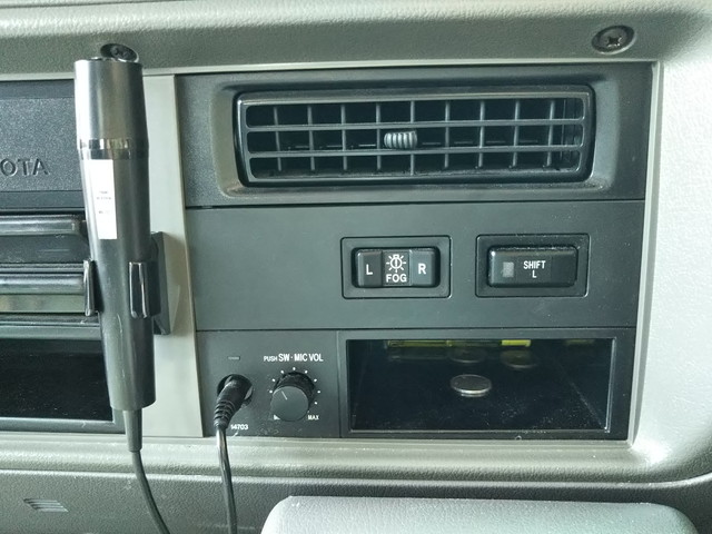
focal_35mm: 30
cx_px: 356
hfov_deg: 60.0
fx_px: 617
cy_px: 267
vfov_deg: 46.8
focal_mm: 4
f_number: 2.2
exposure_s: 1/20
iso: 320
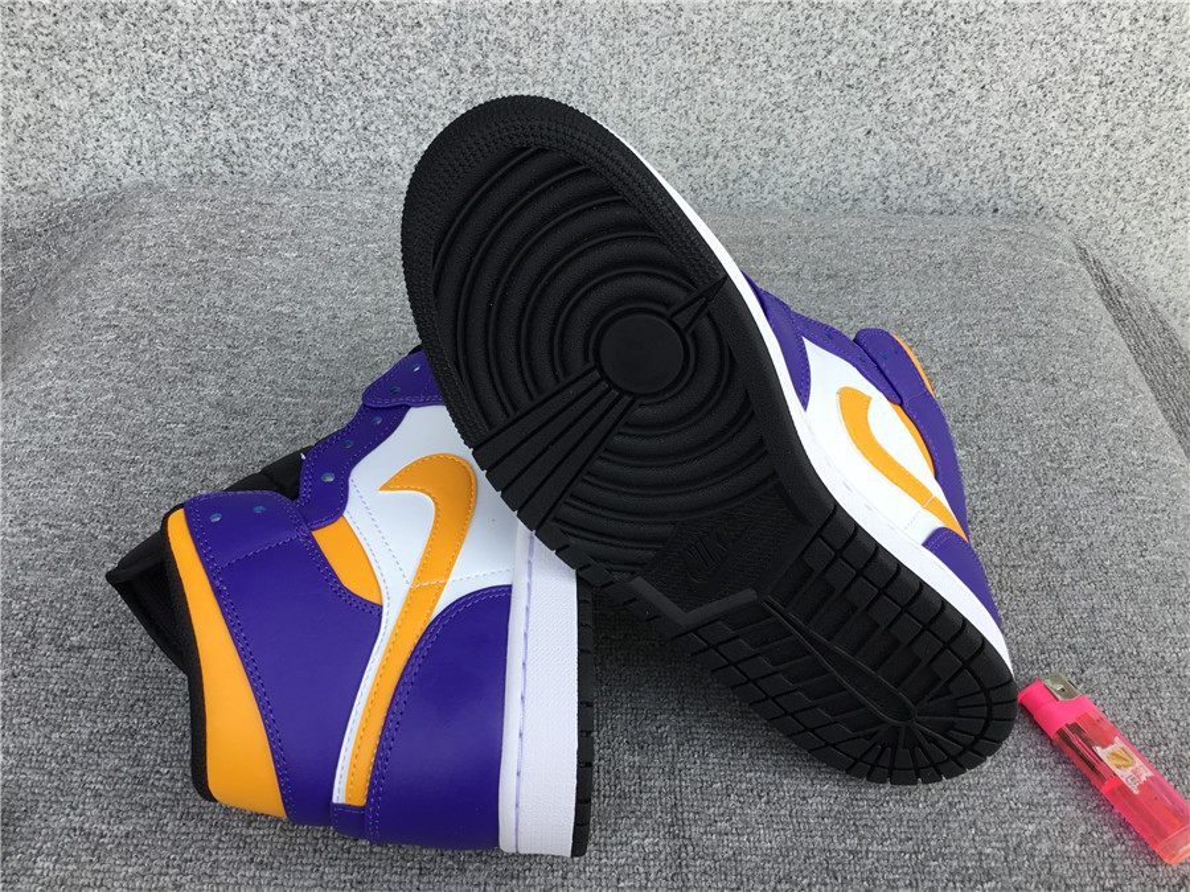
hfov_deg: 58.4
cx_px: 595
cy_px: 446
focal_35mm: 31
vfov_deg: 45.4
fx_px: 1066
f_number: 2.4
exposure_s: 1/118
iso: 25
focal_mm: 3.3
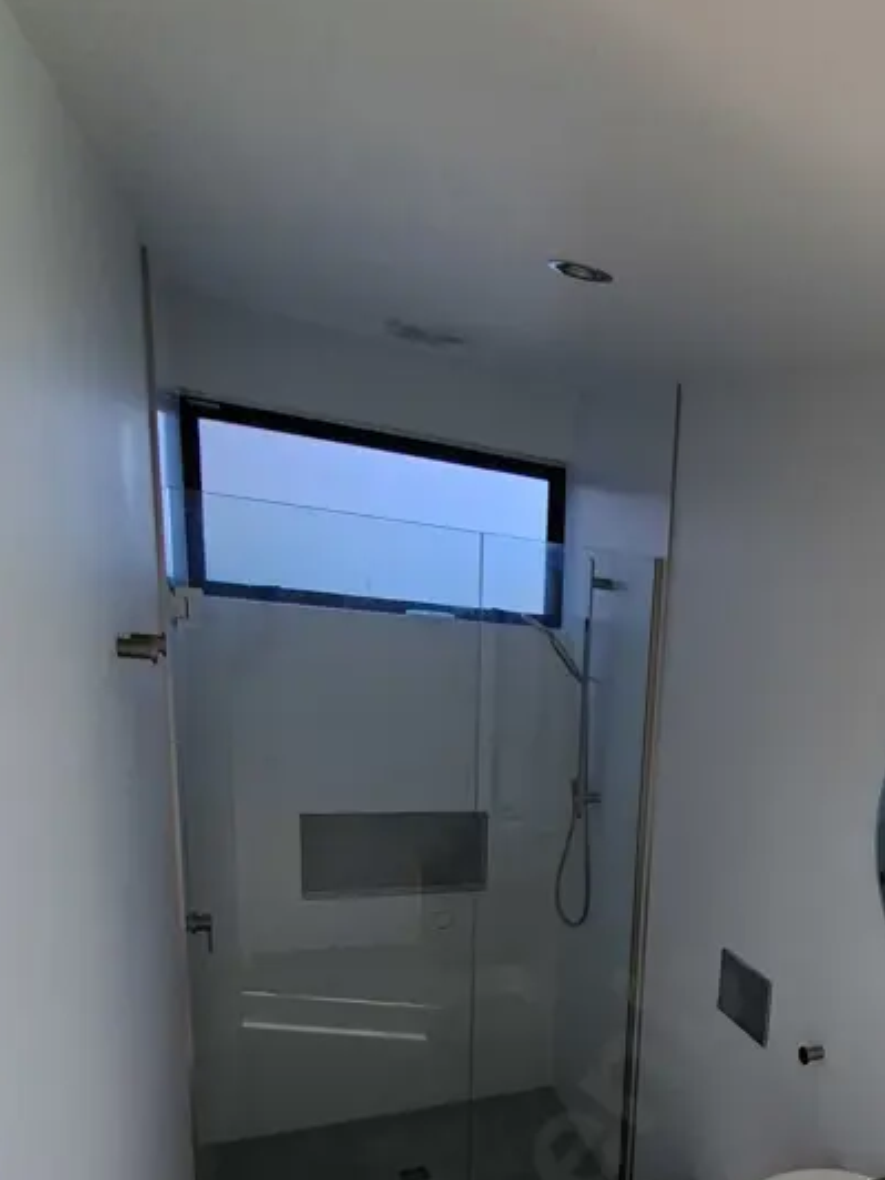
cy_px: 836
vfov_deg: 66.4
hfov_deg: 48.4
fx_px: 852
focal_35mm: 25
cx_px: 814
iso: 40
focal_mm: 1.74
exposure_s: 1/236
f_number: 2.2
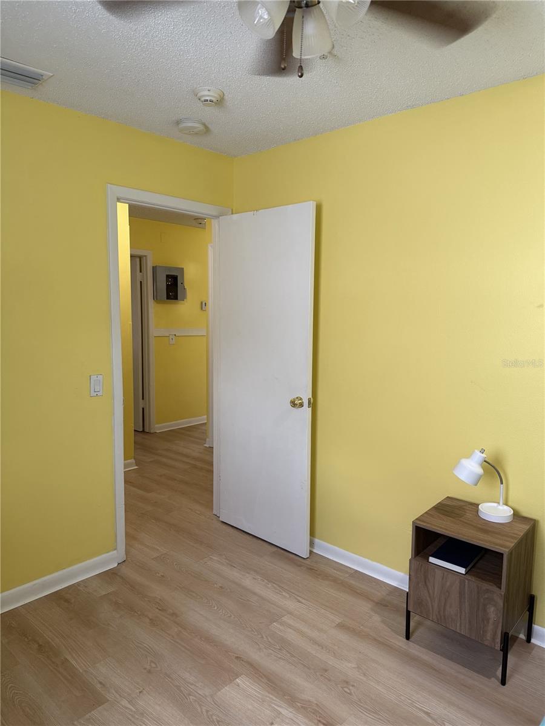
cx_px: 272
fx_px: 504
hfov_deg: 56.8
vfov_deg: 71.6
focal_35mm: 24
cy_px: 363
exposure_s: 1/89
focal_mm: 6.76
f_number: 1.78
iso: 200
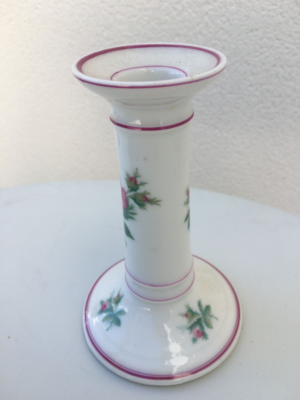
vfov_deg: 61.7
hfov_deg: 48.2
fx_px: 335
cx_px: 150
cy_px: 200
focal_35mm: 29
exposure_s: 1/657
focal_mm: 4.15
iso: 25
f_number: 2.2
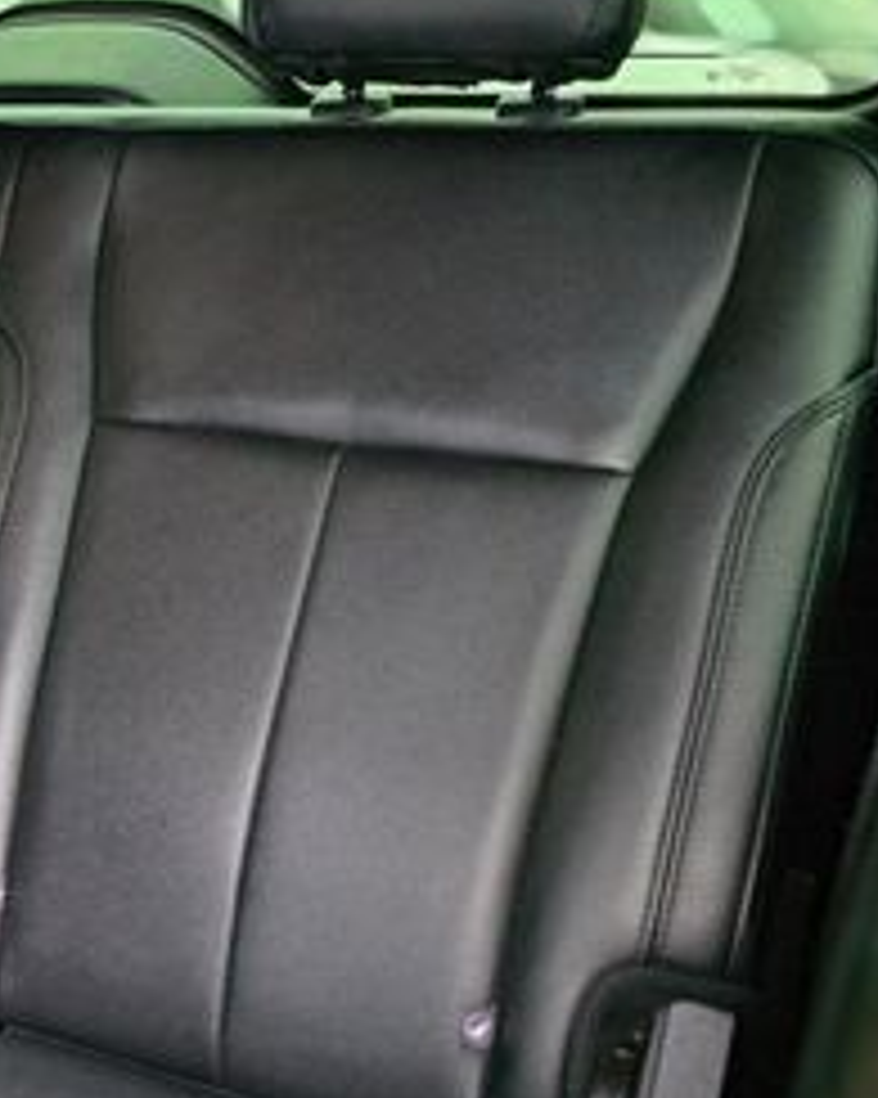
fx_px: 1918
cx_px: -230
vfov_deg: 32.0
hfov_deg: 23.2
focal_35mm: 59
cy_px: 580
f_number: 1.7
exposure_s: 1/120
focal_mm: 6.3
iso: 2500
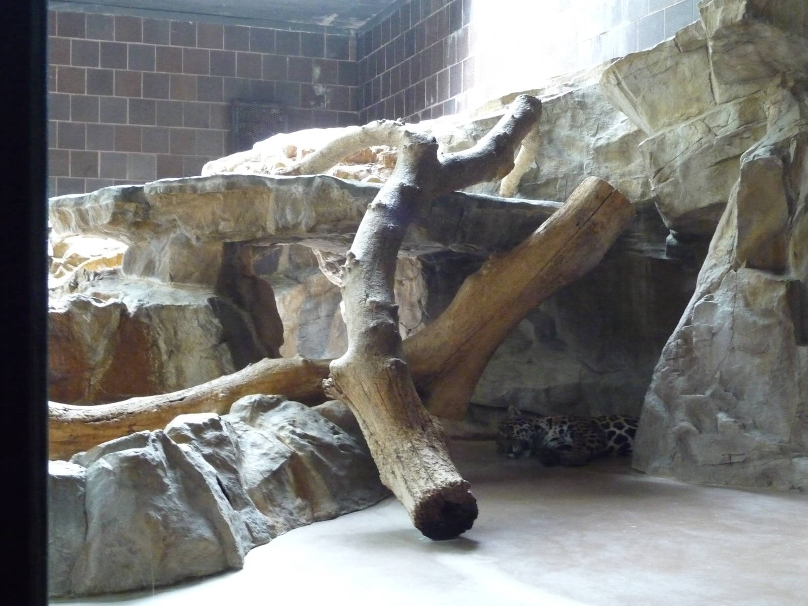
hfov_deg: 39.7
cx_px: 404
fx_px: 1120
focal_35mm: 48
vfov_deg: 30.3
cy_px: 303
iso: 800
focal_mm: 8
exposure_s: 1/15
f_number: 4.2
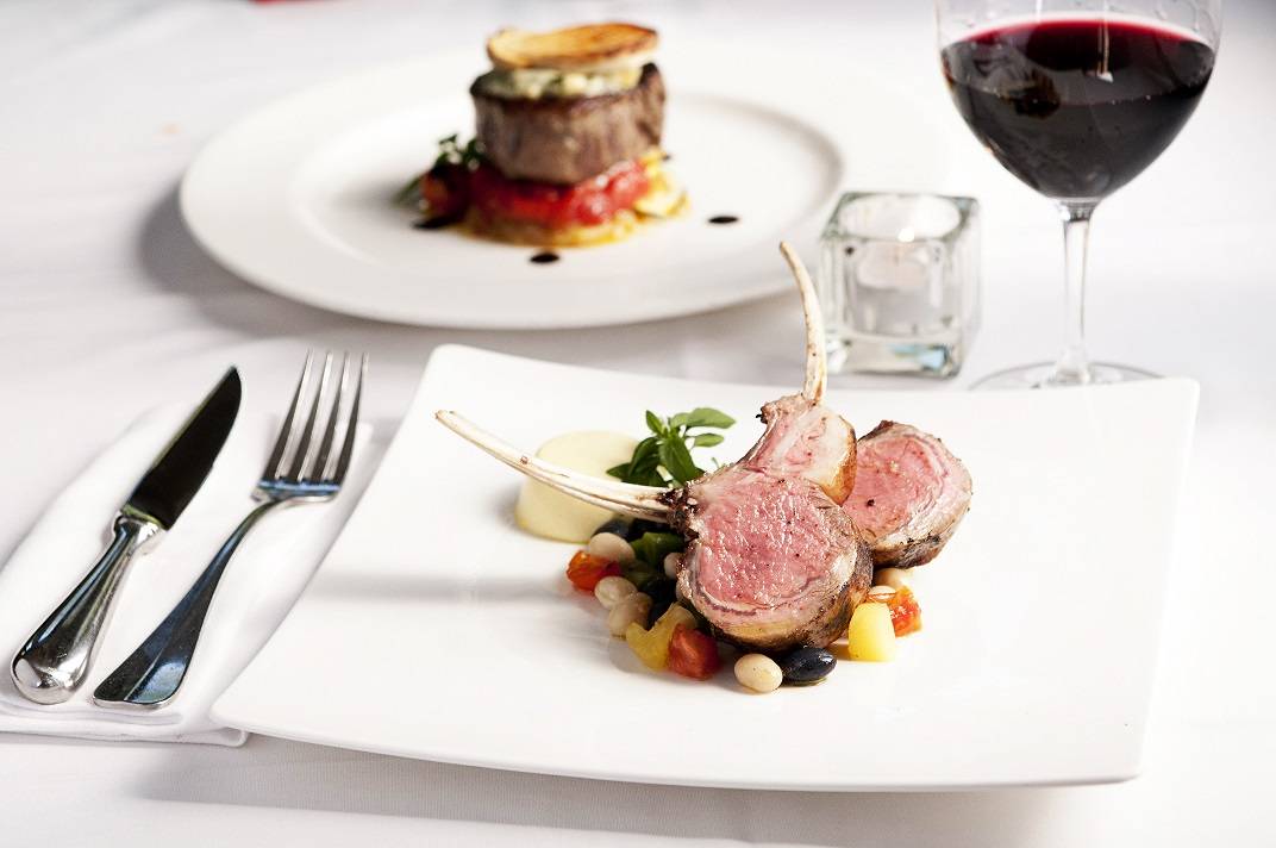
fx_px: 3717
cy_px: 424
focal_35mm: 105
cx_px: 638
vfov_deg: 13.0
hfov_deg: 19.5
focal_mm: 70
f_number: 5.6
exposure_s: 1/400
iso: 640
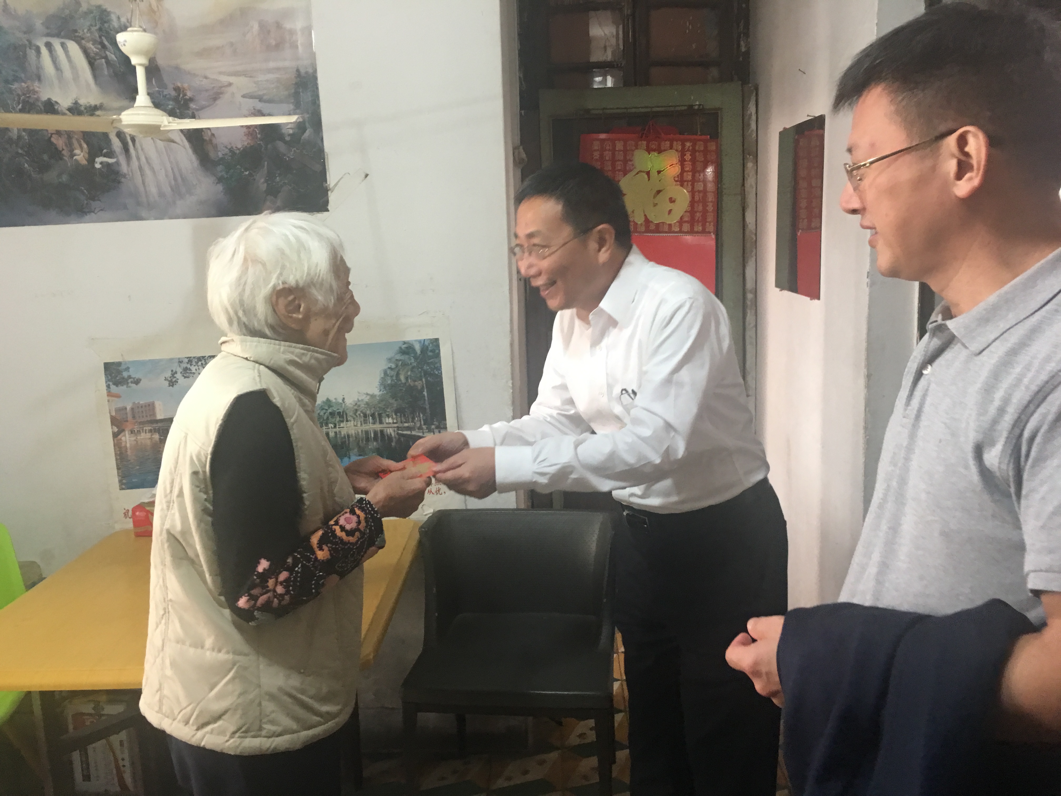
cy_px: 398
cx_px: 530
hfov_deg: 61.7
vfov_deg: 48.2
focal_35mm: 29
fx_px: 889
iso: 100
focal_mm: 4.15
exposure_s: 1/17
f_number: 2.2
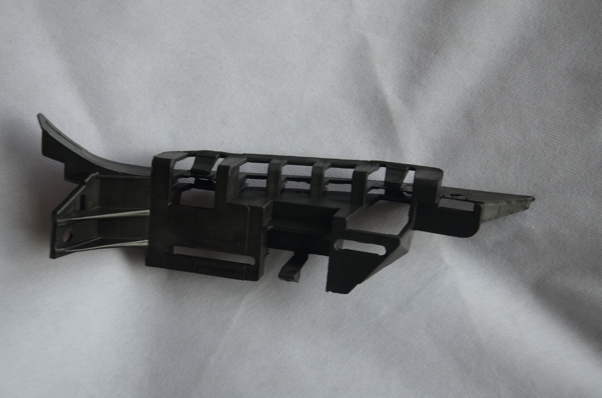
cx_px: 301
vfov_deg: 18.1
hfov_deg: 27.0
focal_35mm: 75
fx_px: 1252
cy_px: 199
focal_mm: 50
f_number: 5.6
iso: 400
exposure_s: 1/125
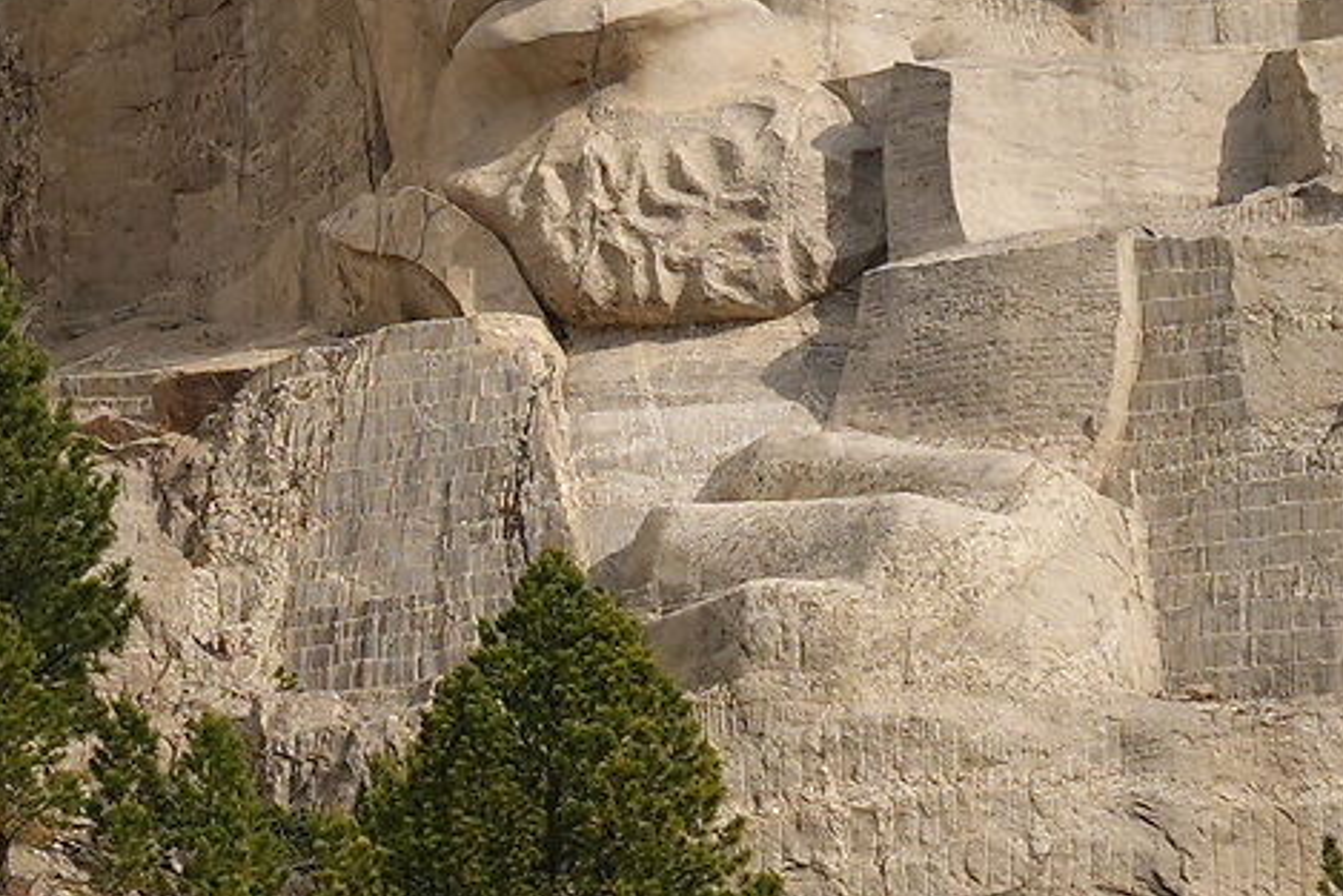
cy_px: 117
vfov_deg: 2.3
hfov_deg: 3.4
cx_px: -389
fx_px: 22538
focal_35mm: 604
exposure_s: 1/800
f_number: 4.5
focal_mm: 79
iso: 100
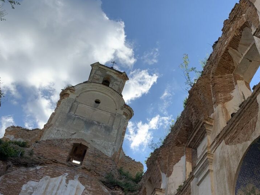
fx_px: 278
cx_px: 183
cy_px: 125
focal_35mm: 37
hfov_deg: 48.9
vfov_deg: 38.4
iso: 25
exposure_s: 1/1585
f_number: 1.8
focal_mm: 4.25
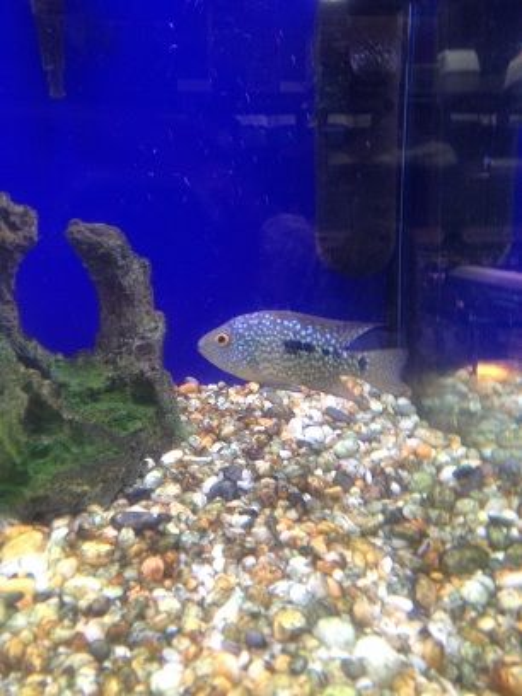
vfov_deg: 52.6
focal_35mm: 35
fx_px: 704
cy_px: 348
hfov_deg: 40.7
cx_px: 261
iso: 125
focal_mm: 4.28
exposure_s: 1/20
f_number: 2.4
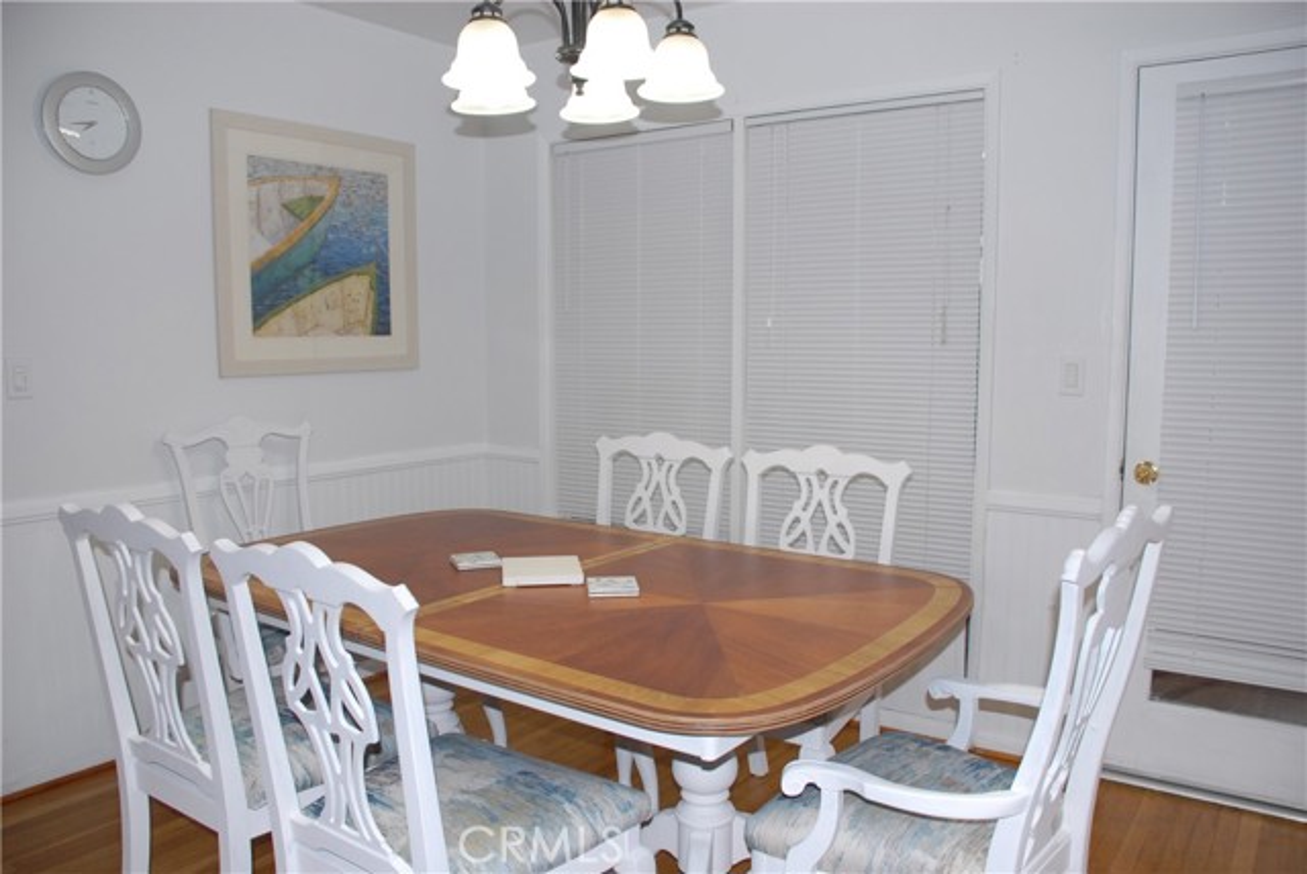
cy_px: 437
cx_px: 654
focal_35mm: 30
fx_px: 1090
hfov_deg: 61.9
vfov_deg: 43.7
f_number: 4
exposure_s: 1/60
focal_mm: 20
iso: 400
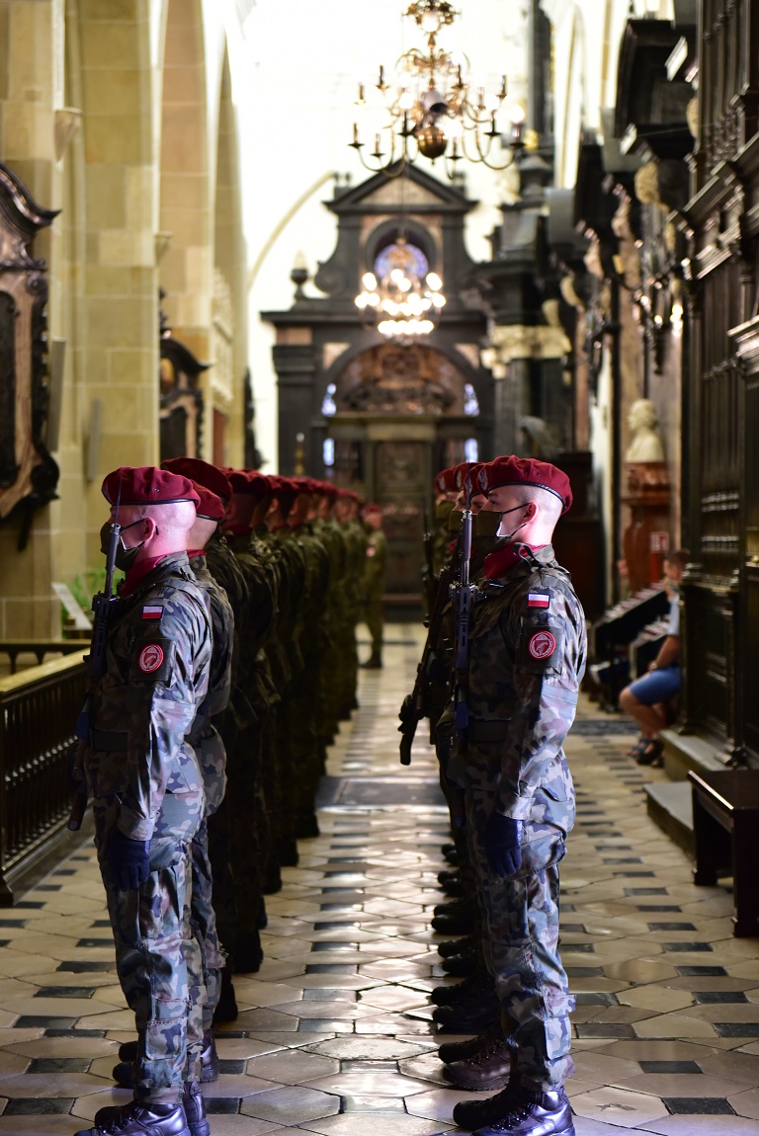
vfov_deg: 28.8
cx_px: 380
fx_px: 2211
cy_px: 568
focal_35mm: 70
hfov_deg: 19.5
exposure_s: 1/160
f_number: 3.2
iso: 1600
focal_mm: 70
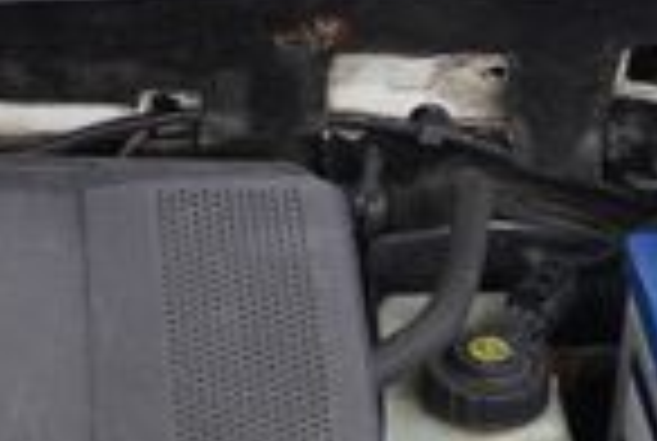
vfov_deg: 7.9
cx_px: -54
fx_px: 3072
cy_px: 790
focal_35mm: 168
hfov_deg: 12.0
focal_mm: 24
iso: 100
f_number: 5.6
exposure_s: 1/125
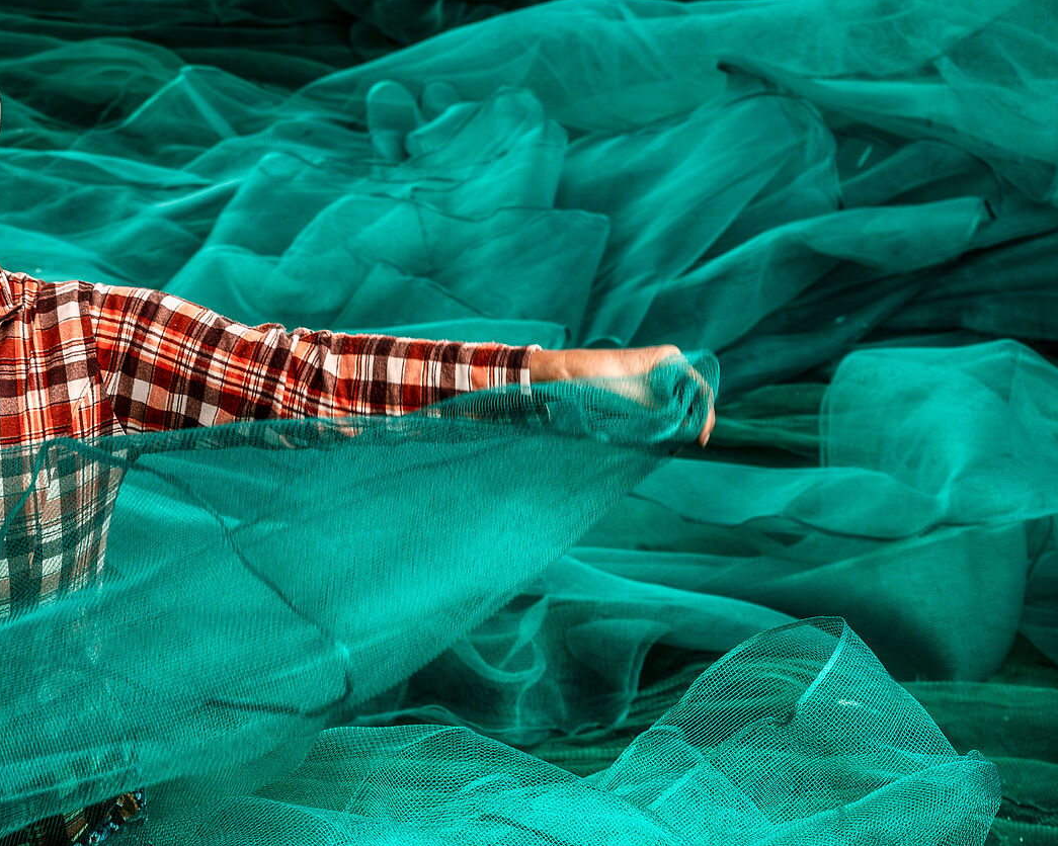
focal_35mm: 222
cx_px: -19
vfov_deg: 7.0
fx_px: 6951
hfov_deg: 8.7
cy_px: 492
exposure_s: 1/250
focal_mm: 103
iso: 400
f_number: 8
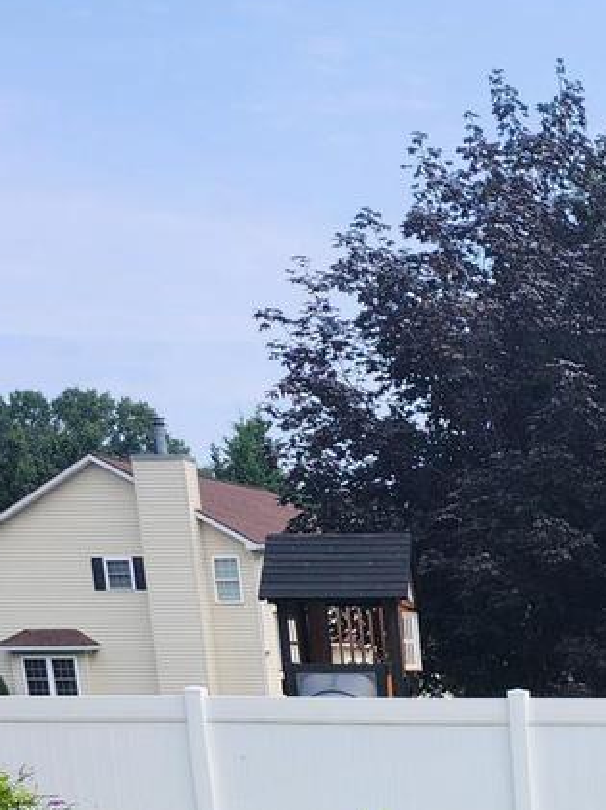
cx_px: 831
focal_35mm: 84
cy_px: 1331
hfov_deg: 16.4
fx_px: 1964
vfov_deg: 19.3
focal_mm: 5.4
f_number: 1.8
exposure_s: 1/661
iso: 20
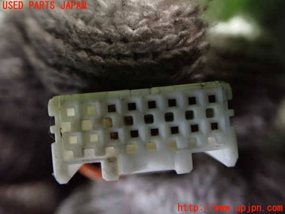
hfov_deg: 60.0
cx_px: 142
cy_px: 107
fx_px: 247
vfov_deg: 46.8
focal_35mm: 30
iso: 1250
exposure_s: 1/30
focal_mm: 5.4
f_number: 2.3
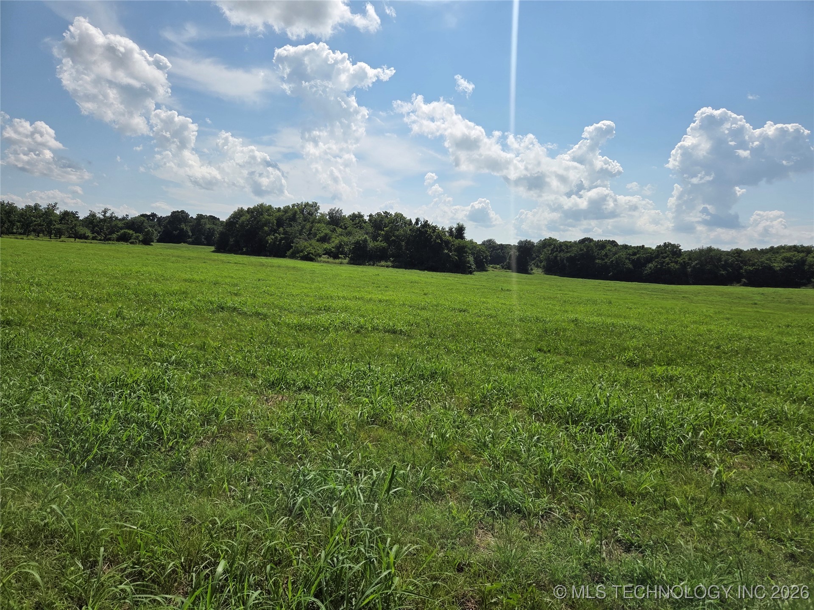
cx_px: 407
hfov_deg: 73.9
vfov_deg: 58.9
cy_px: 305
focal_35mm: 23
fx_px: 541
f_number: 1.8
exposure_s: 1/7891
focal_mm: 5.4
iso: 64
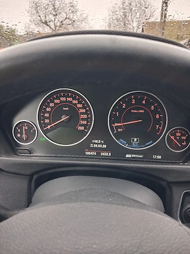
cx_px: 95
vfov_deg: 65.3
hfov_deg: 51.4
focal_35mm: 27
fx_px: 198
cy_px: 127
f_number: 1.8
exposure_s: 1/50
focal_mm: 4
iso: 250
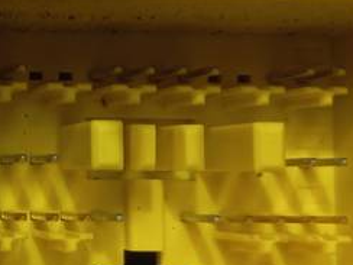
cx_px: -163
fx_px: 1071
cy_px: 88
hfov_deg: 17.1
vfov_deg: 14.1
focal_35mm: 105
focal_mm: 4.6
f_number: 1.8
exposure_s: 1/100
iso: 40
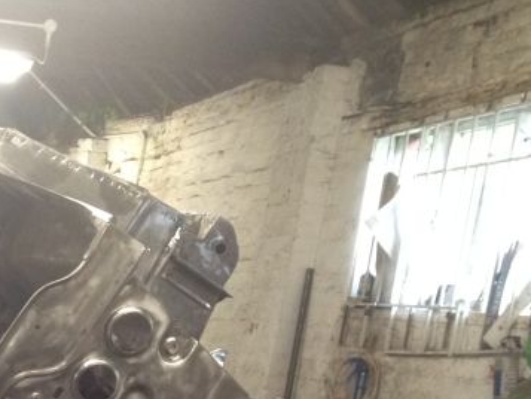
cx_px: -165
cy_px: 530
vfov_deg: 14.4
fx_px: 1504
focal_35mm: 98
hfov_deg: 18.6
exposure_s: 1/20
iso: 200
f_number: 2.4
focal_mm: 4.28
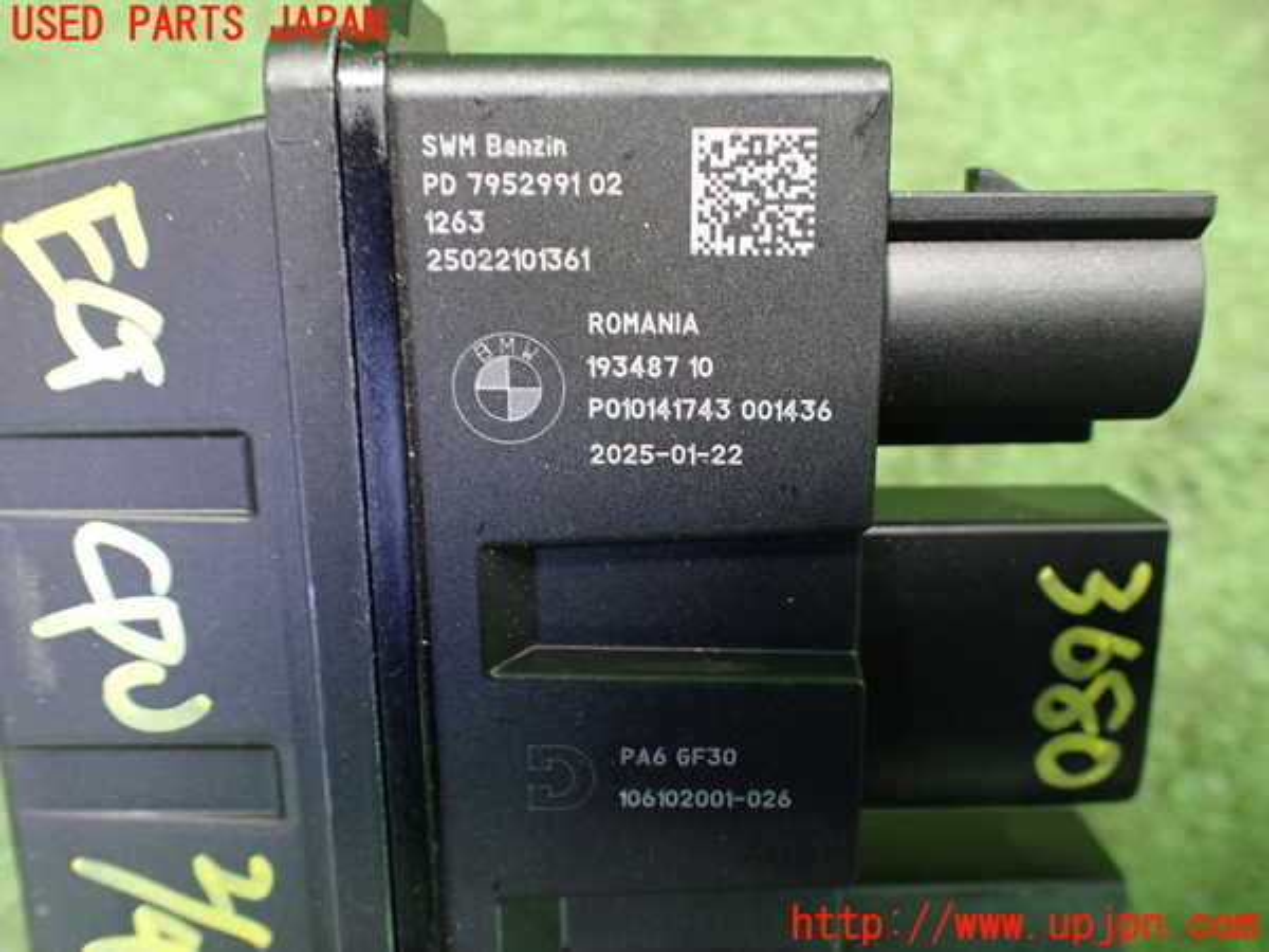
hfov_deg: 60.0
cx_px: 634
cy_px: 476
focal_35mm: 30
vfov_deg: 46.8
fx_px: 1100
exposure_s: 1/30
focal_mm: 5.4
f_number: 2.3
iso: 800
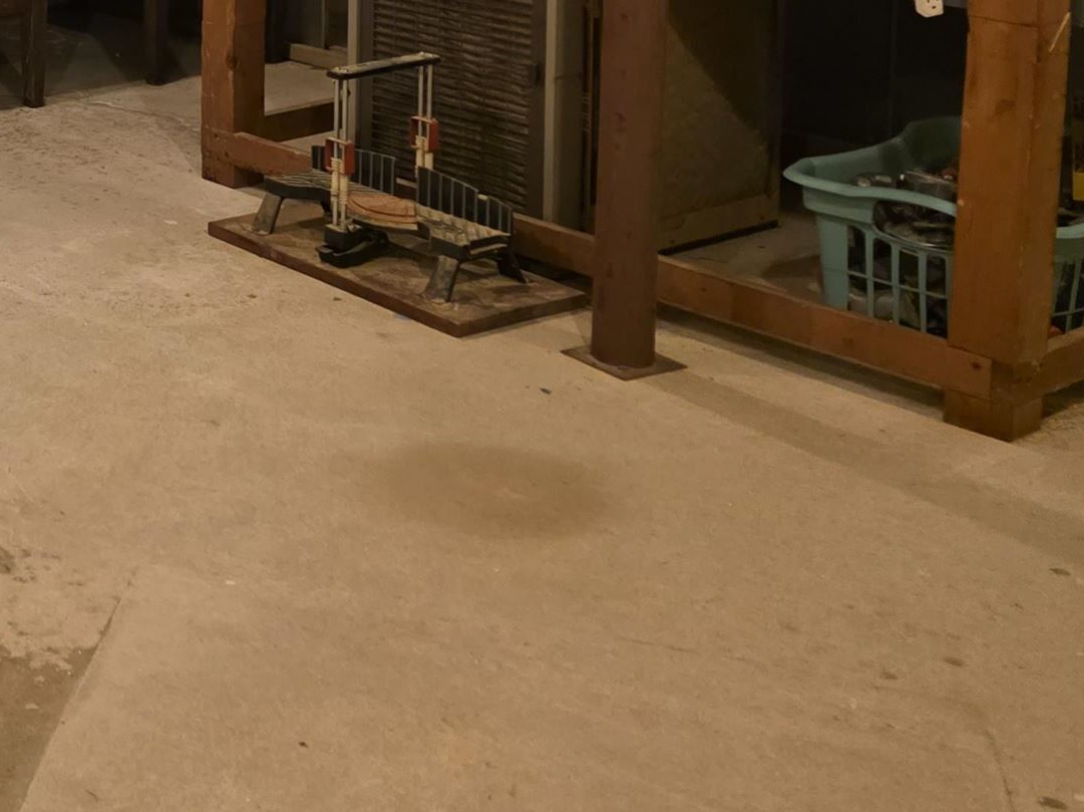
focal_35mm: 65
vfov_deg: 21.1
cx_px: -372
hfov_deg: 25.2
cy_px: -143
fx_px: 2035
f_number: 1.7
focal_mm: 6.3
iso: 1000
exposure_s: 1/120
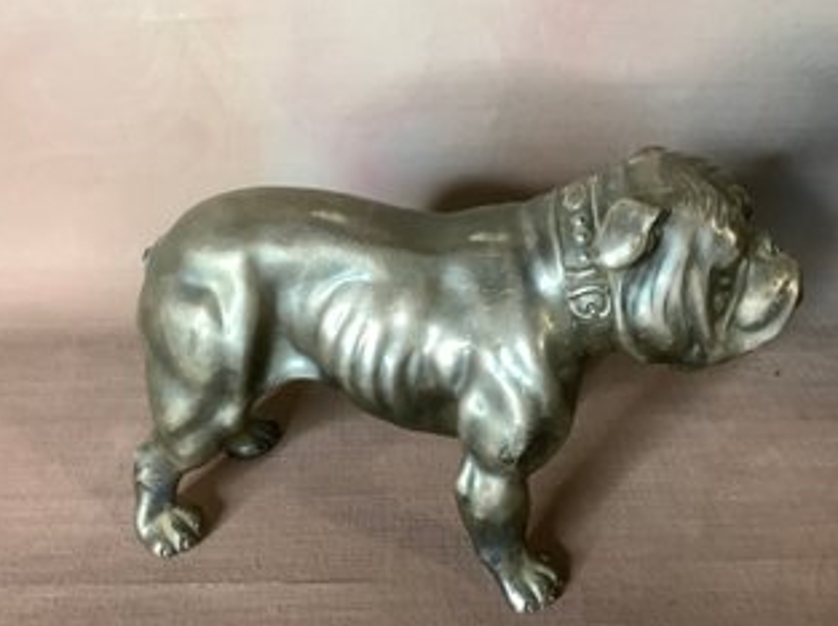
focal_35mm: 34
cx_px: 446
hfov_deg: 54.0
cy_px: 314
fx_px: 822
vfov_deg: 41.7
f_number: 2.4
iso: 200
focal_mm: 3.3
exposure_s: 1/60
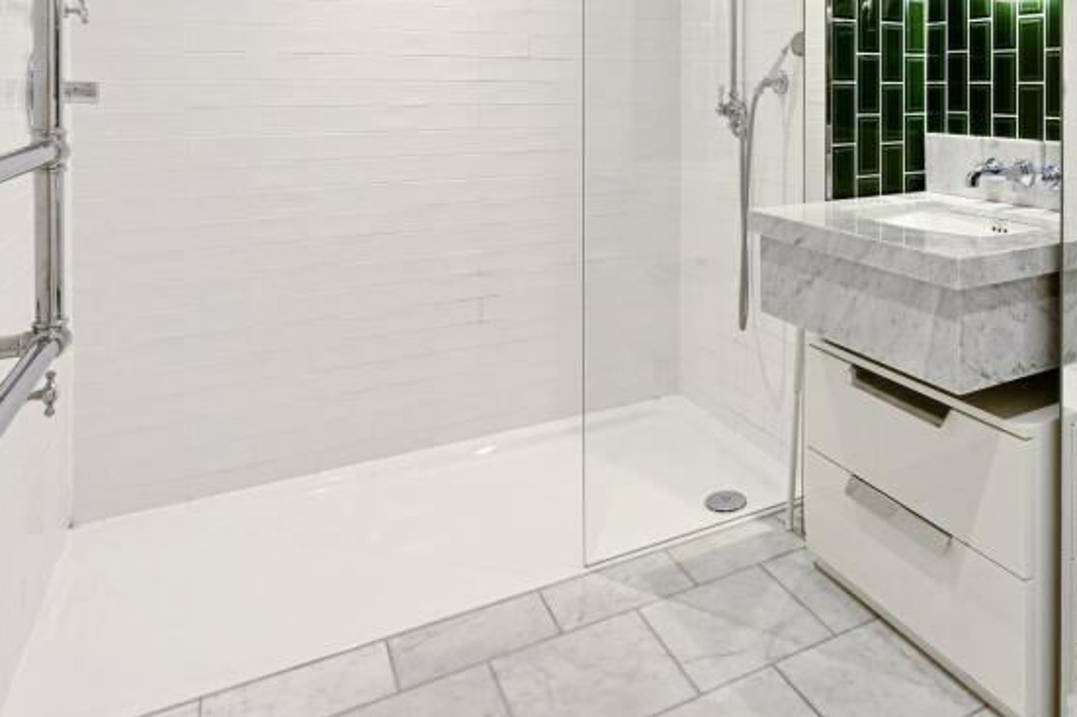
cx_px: 794
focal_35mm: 26
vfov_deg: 45.4
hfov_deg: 65.6
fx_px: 778
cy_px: 87
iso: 200
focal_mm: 14
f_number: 16
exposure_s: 1.3
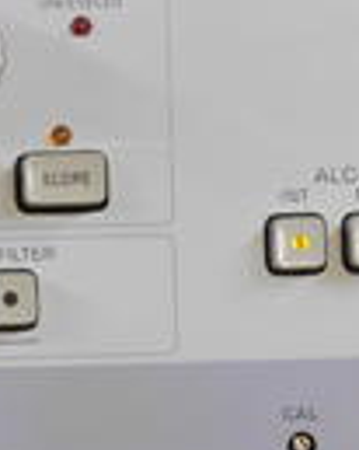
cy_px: 213
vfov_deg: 3.1
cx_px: 45
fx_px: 8204
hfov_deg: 2.5
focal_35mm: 617
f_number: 22
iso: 800
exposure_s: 1/2
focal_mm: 102
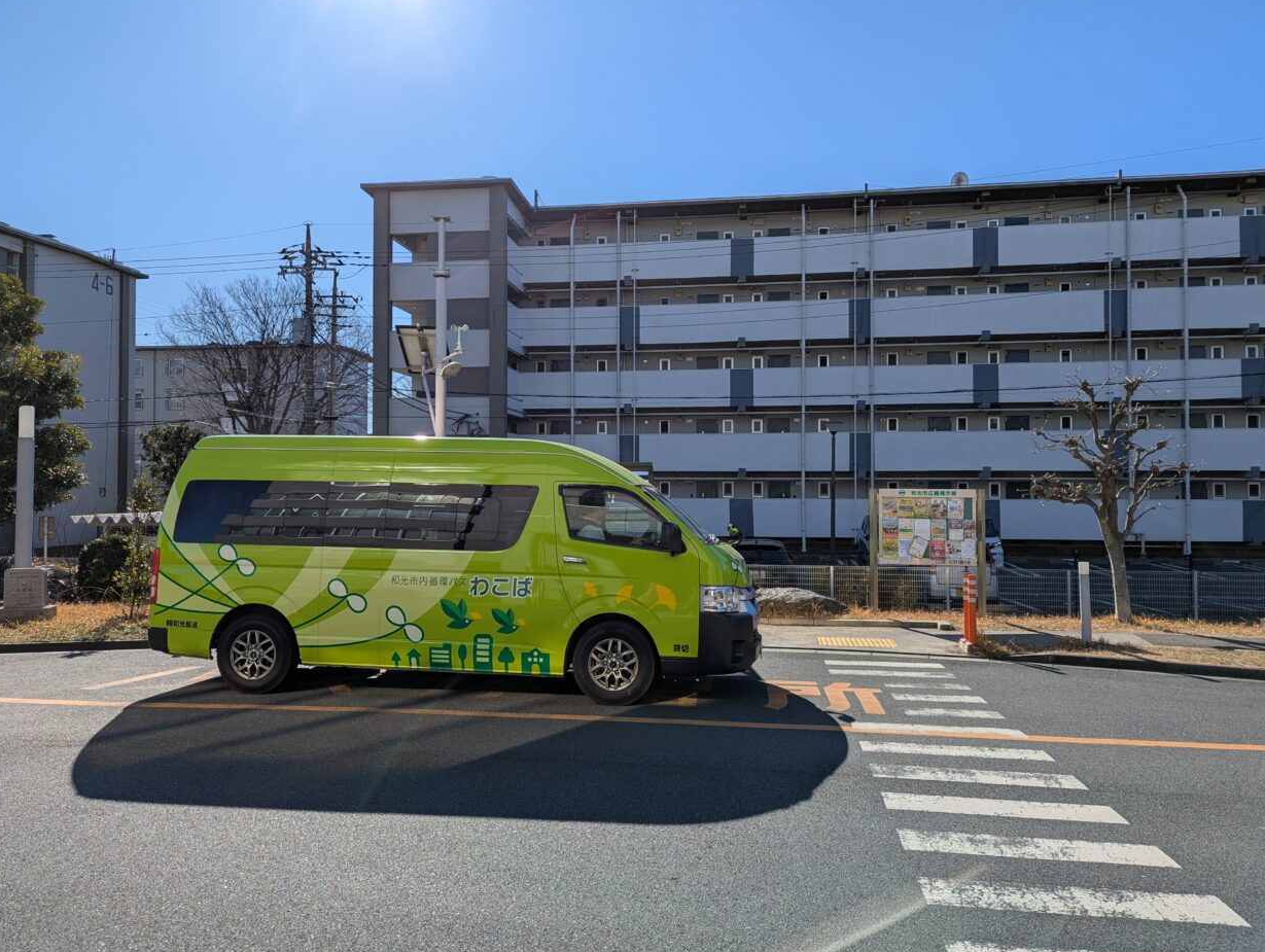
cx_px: 632
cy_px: 469
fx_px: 915
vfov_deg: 55.0
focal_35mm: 25
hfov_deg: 69.3
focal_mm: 6.81
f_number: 1.85
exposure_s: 1/3145
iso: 45
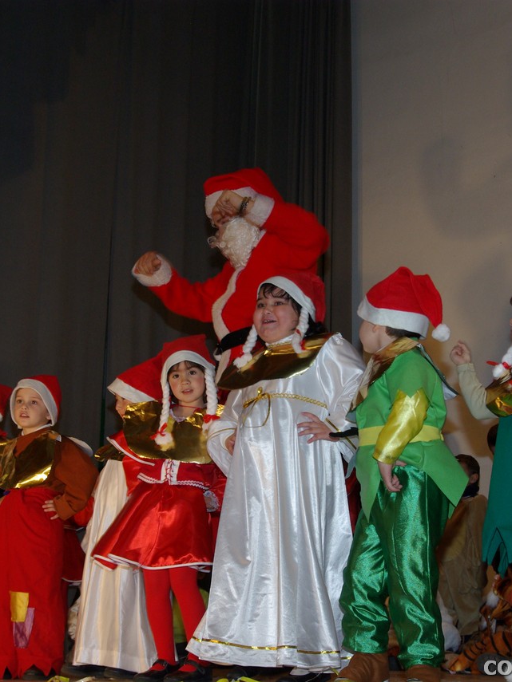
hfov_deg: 23.4
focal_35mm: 63
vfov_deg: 30.9
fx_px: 1237
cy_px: 341
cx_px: 280
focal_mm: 29
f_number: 5.6
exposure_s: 1/45
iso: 400
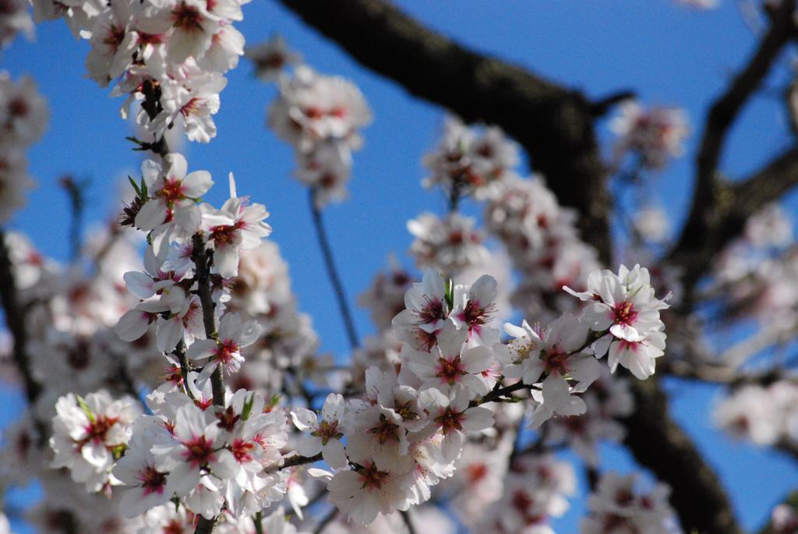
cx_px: 399
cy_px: 267
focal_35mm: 300
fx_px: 6656
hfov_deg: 6.9
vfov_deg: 4.6
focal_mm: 200
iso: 1600
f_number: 9
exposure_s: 1/4000
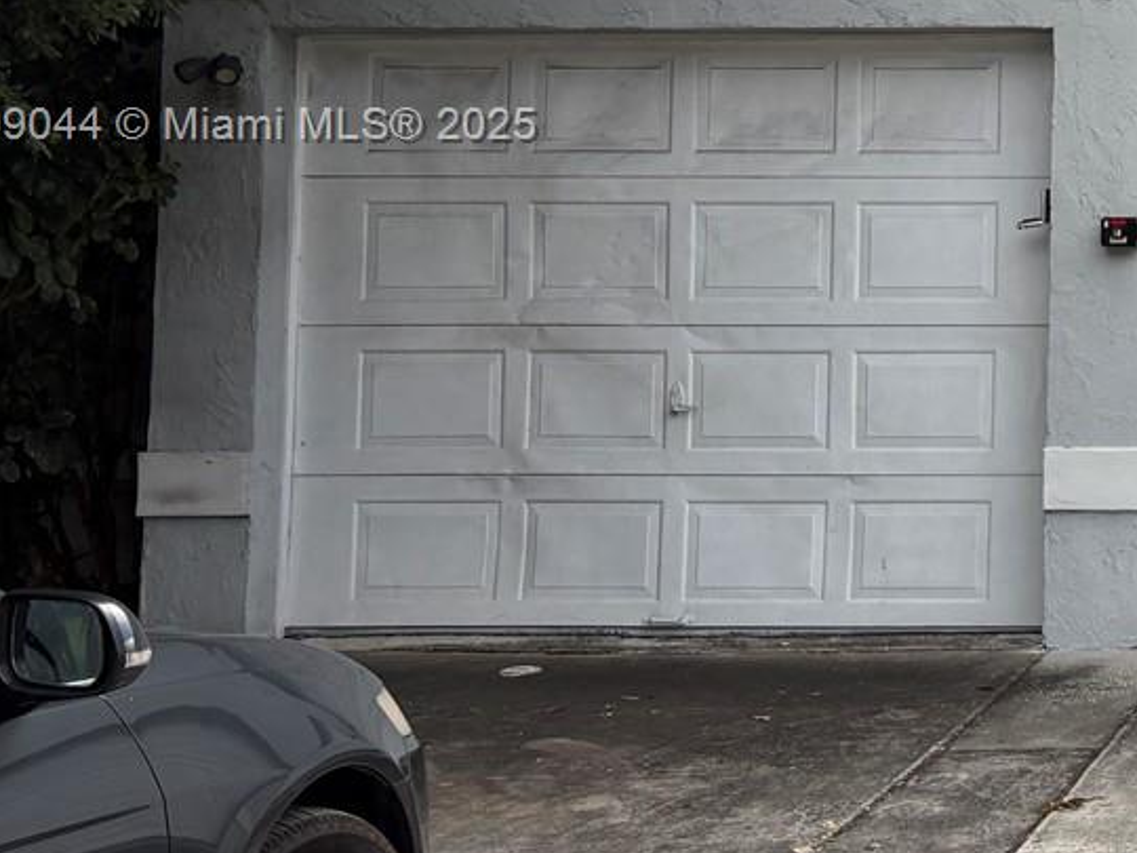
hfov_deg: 22.2
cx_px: 1548
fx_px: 2529
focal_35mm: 77
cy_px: 128
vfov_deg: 18.9
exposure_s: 1/830
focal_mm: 5.96
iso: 64
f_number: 1.6
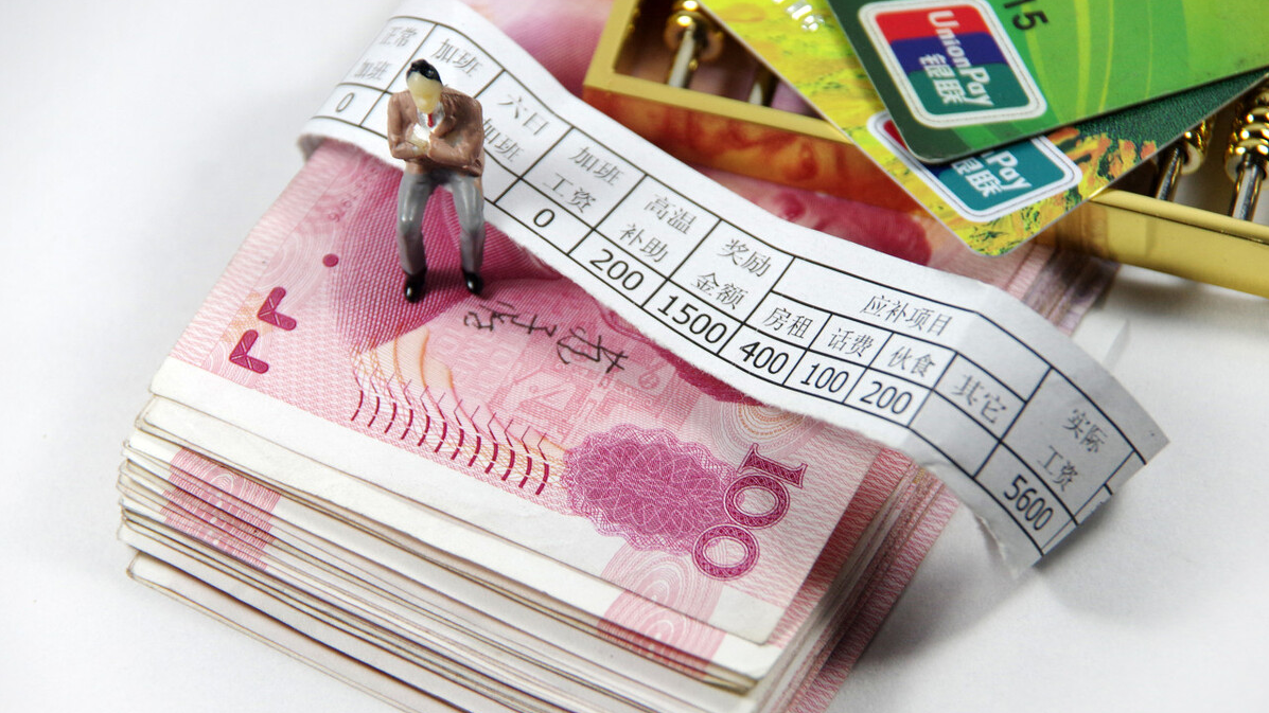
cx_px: 635
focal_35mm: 212
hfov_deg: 10.2
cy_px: 393
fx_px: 7133
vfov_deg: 5.7
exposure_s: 1/160
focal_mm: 135
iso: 800
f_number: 5.6
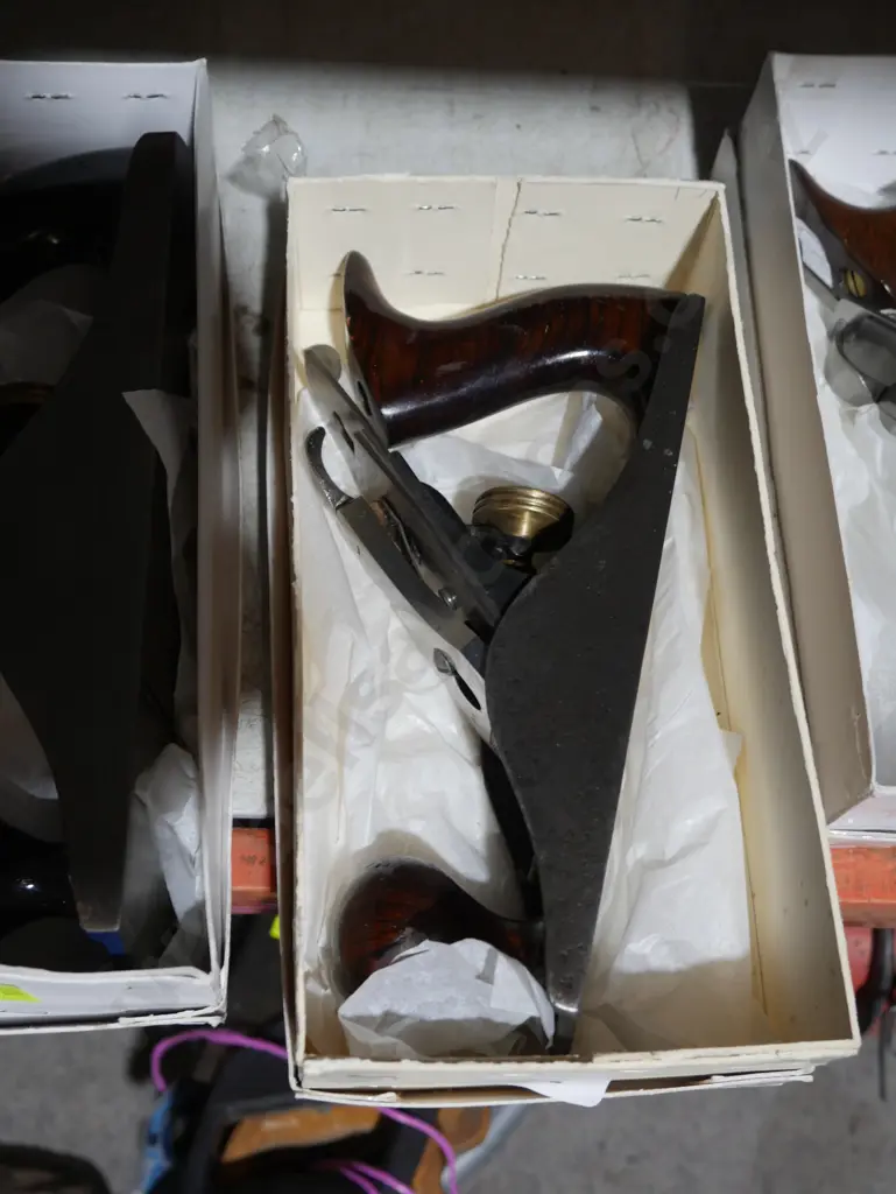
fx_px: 1379
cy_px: 597
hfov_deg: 36.0
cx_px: 448
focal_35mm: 40
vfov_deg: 46.8
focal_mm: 20
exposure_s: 1/60
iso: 400
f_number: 5
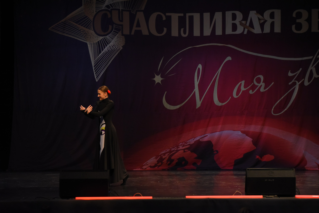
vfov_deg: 13.1
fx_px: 931
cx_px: 160
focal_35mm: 105
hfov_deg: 19.4
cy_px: 106
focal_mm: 105
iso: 5000
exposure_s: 1/640
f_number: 3.5
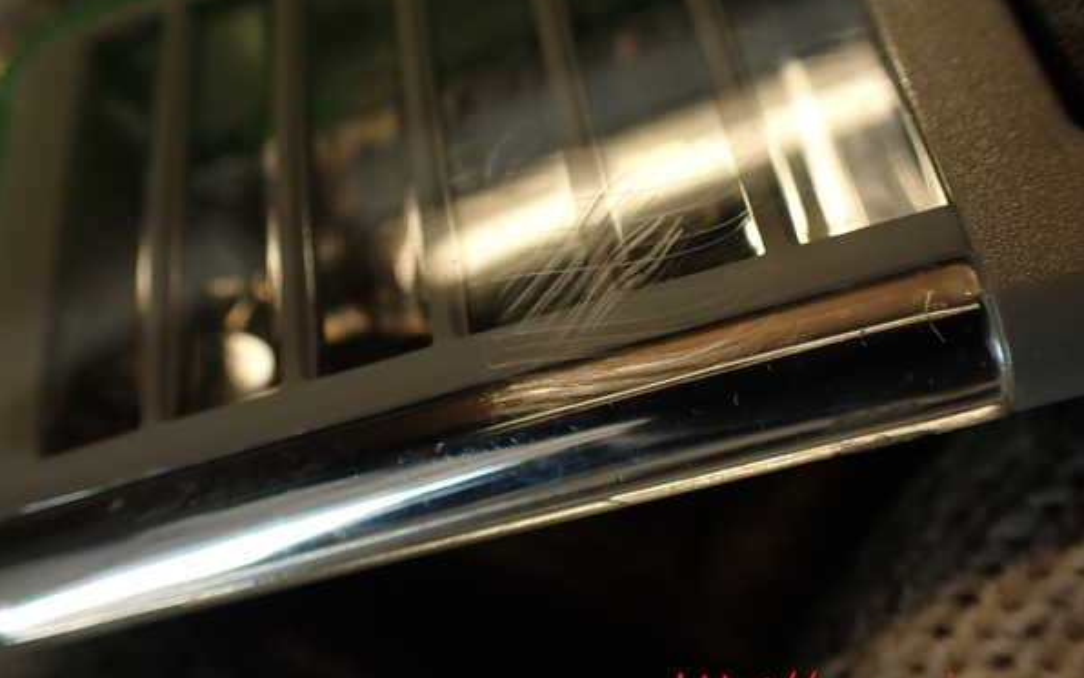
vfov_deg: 39.4
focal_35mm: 32
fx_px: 946
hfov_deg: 59.6
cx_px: 542
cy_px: 305
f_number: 2.3
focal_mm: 5.4
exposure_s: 1/80
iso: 100
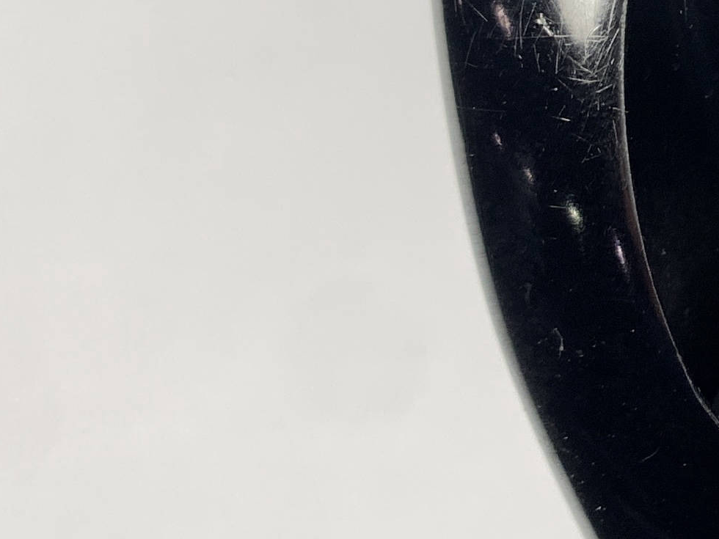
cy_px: -171
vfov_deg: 13.3
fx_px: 2222
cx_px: 1229
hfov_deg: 16.0
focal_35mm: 107
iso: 25
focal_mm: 4.25
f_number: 1.8
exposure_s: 1/201
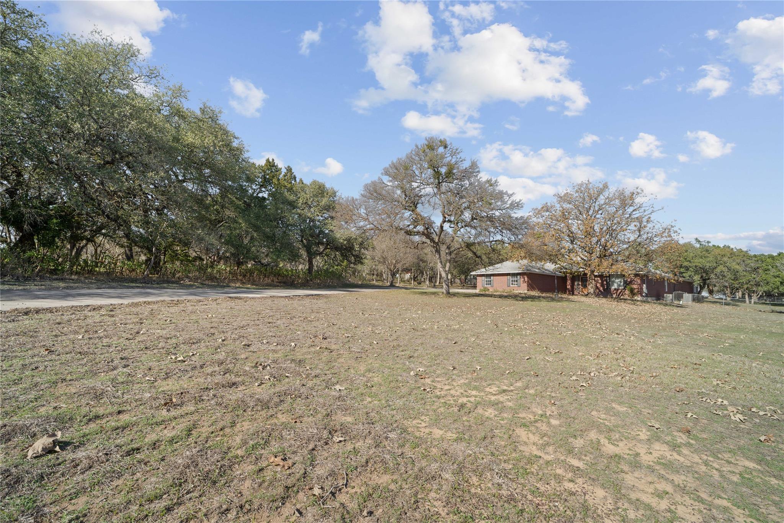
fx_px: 305
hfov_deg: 104.3
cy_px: 262
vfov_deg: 81.2
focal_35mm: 14
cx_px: 392
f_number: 8
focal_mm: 14
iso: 100
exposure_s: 1/90
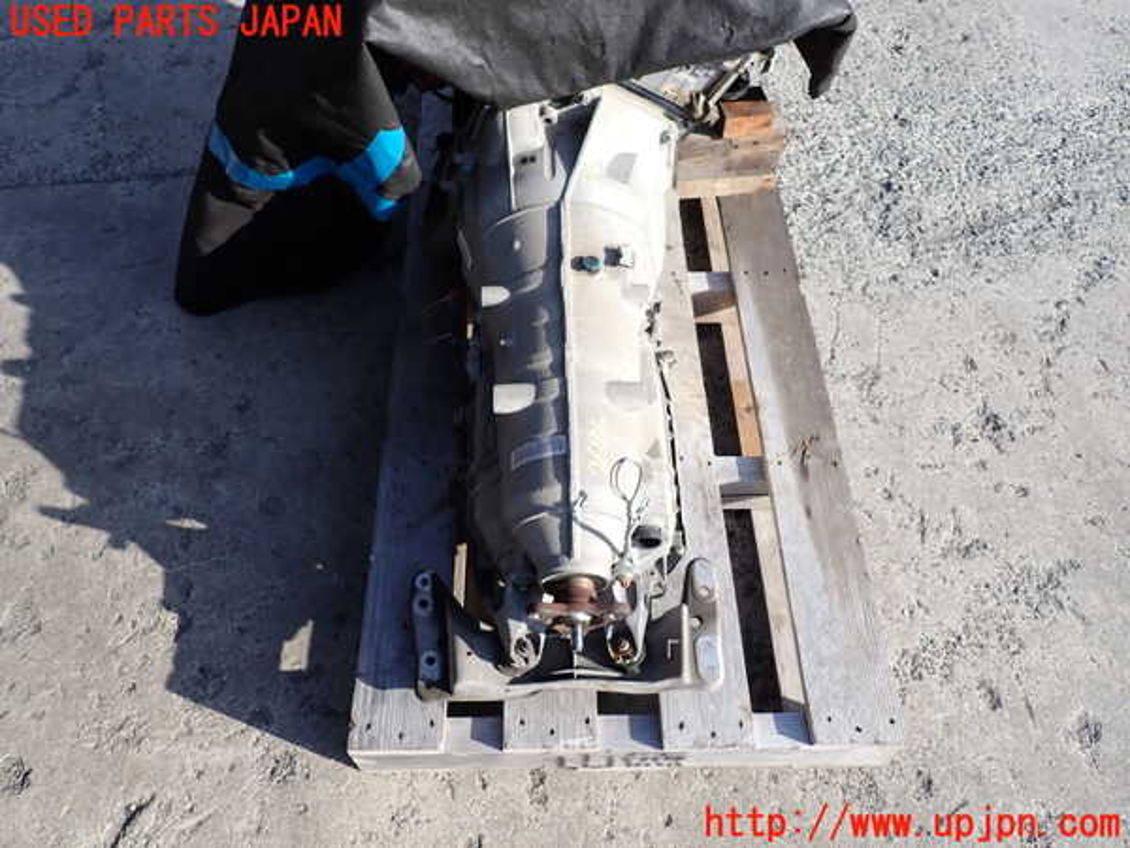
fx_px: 816
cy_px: 424
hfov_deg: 69.4
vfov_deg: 54.9
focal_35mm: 25
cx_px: 565
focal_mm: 4.5
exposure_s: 1/500
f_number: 2.8
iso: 100
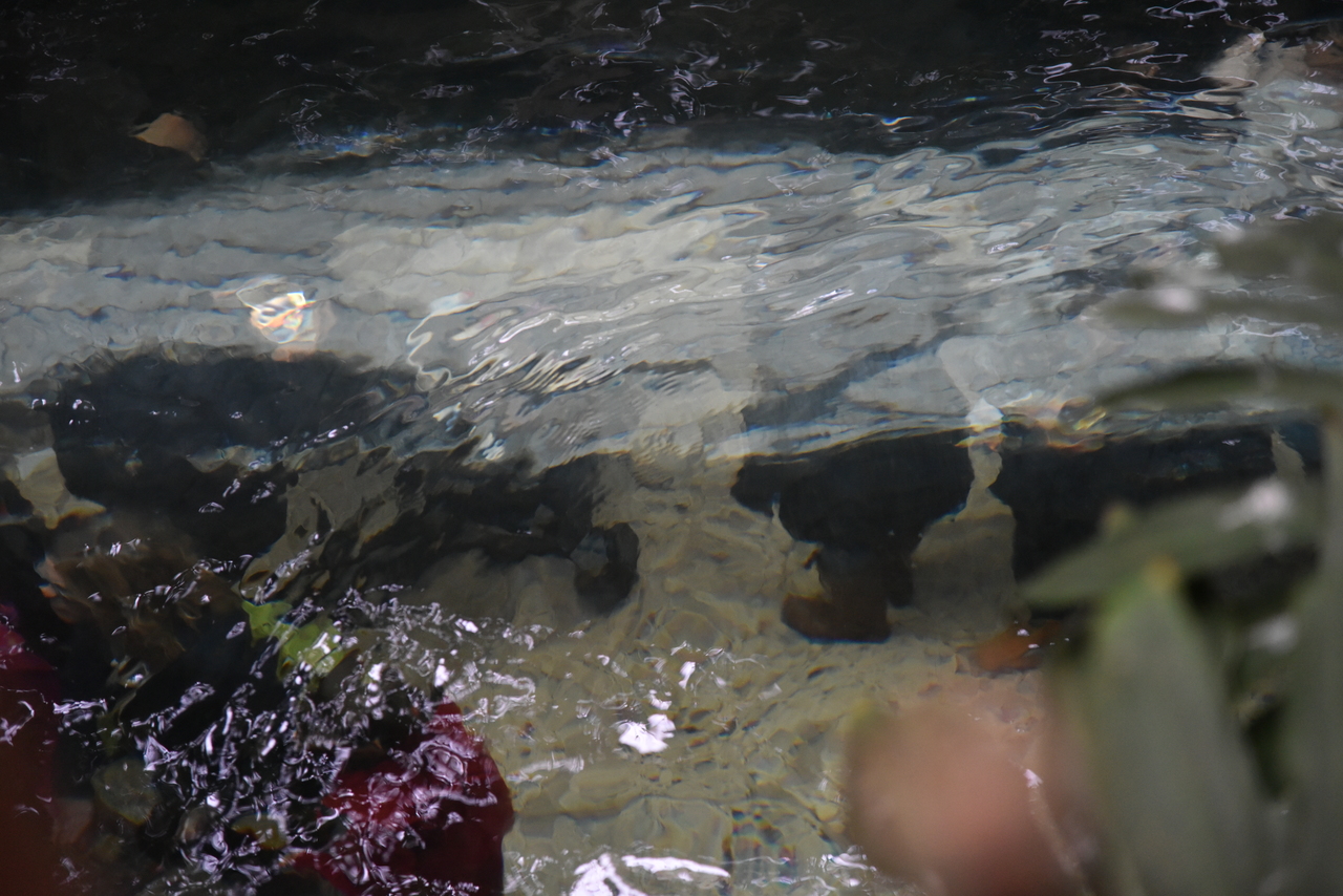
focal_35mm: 120
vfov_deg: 11.4
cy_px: 448
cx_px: 672
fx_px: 4477
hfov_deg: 17.1
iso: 3600
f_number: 4
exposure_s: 1/250
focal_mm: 120
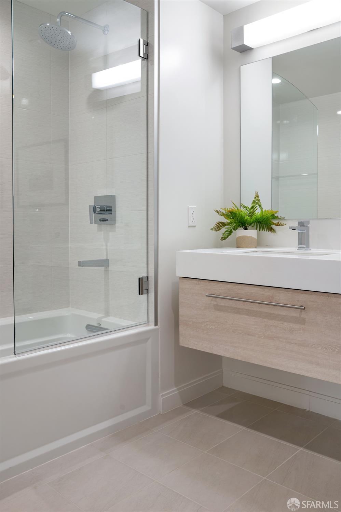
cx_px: 170
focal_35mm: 32
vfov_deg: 58.7
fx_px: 455
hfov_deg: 41.1
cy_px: 256
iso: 160
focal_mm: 32
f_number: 7.1
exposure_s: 1/15
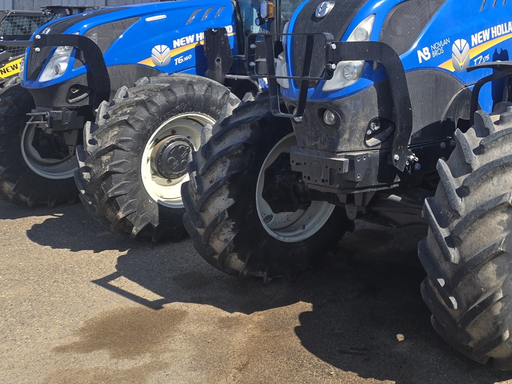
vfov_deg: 31.4
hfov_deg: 39.6
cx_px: 468
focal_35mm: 44
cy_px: 43
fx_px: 651
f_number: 1.8
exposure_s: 1/1410
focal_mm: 5.4
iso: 25
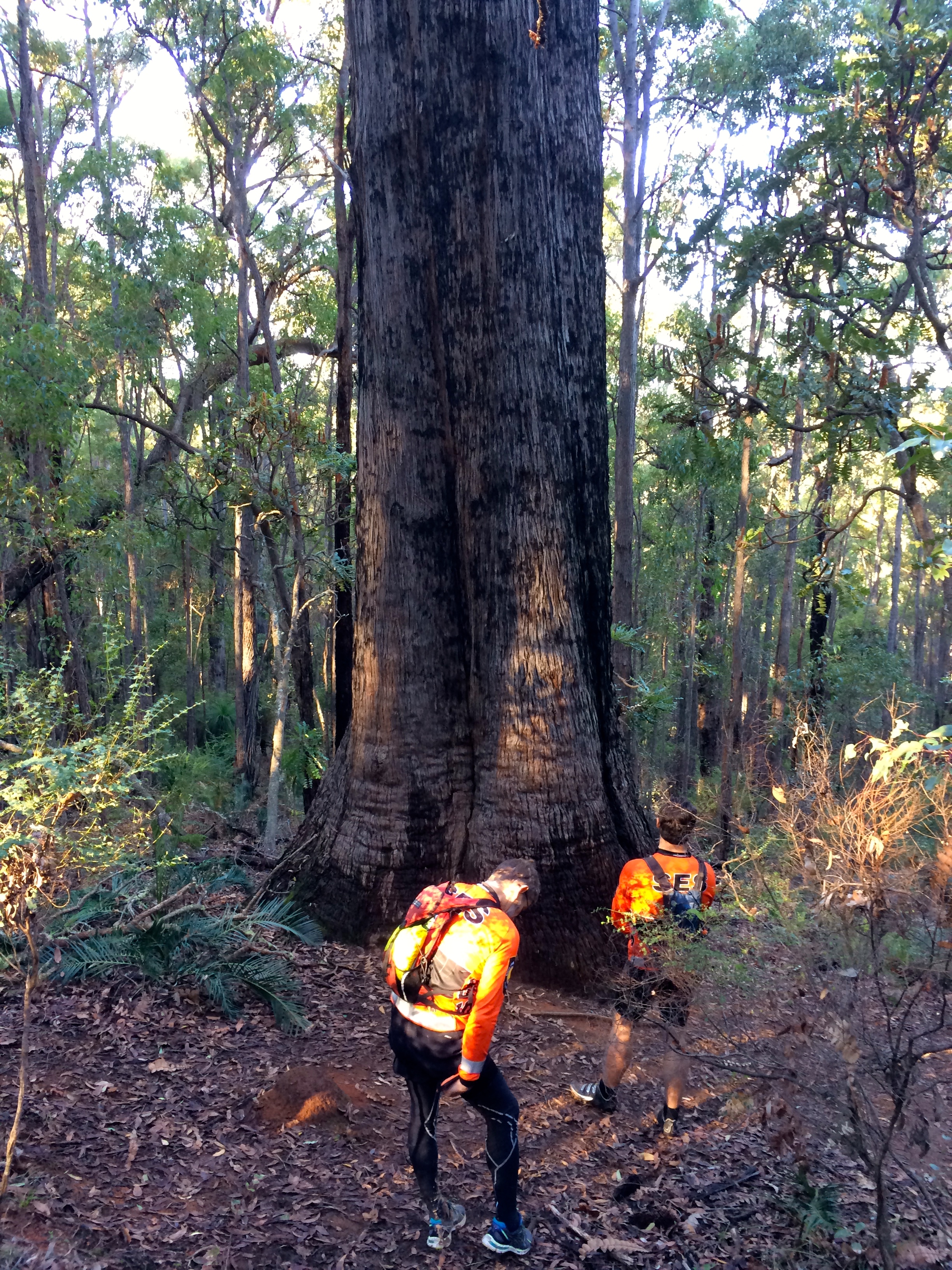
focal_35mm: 30
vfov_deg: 60.0
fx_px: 1100
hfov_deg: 46.8
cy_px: 635
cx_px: 476
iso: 80
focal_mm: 4.12
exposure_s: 1/30
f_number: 2.2
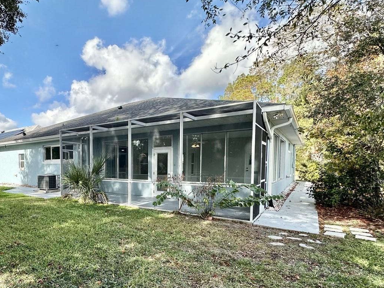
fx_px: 244
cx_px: 107
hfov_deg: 72.3
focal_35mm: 22
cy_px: 180
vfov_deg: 60.3
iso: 40
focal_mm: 2.22
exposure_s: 1/658
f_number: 2.2
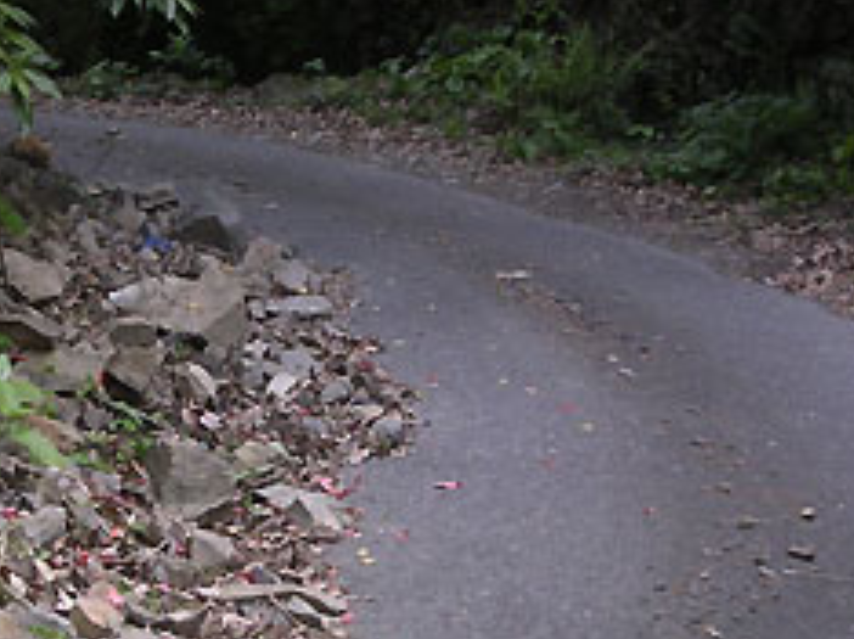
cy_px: 475
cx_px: 307
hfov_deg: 17.7
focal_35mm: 111
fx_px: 2736
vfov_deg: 13.3
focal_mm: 10.9
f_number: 3.7
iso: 111
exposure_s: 1/30
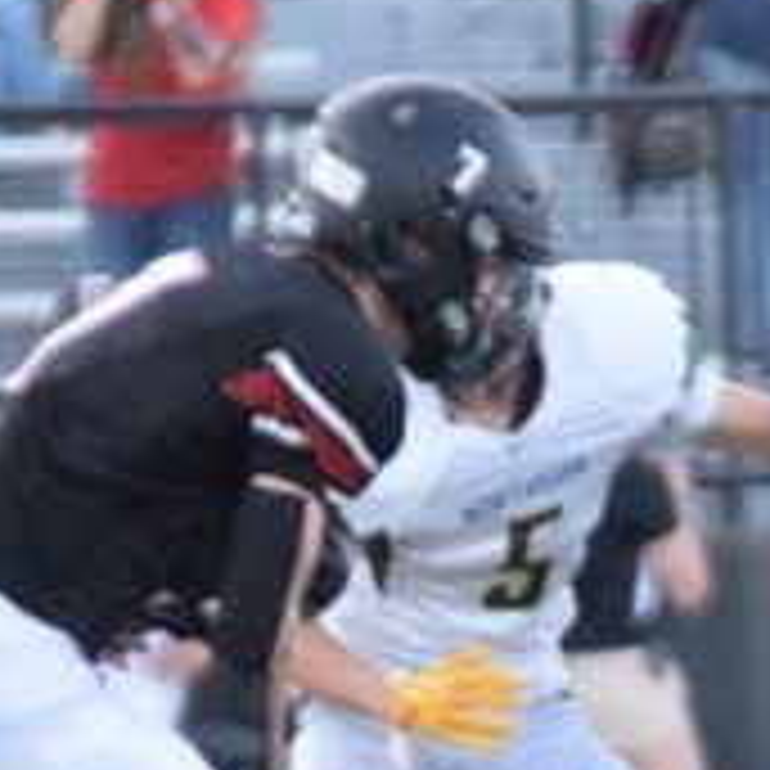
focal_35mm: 1089
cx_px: 707
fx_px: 27406
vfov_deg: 1.6
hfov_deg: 1.6
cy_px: 545
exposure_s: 1/800
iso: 800
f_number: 3.2
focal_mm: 190
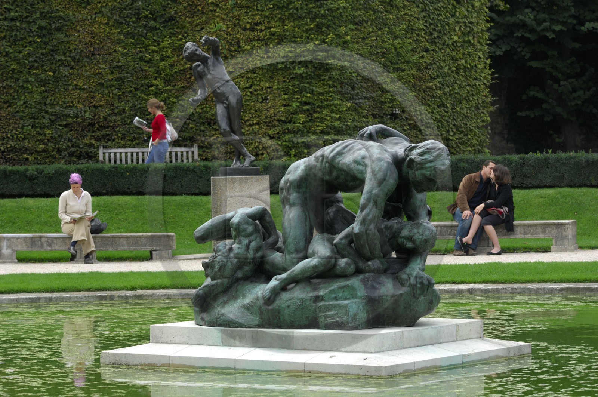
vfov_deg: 11.1
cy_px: 198
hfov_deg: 16.7
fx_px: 2040
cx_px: 299
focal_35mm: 123
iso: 100
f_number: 5.6
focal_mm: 82
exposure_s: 1/100
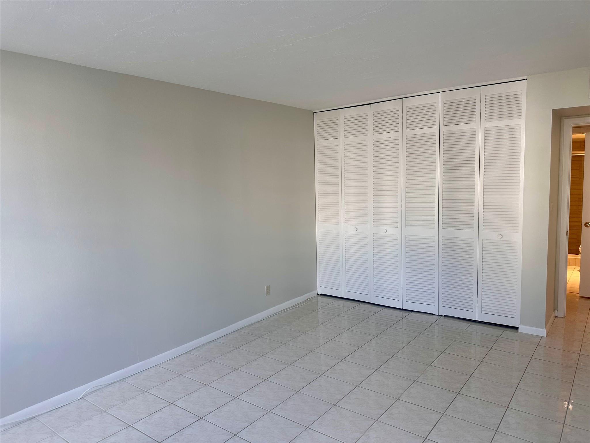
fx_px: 409
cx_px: 295
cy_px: 222
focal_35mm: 24
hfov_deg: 71.6
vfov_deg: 56.8
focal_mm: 6.86
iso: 80
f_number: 1.78
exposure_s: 1/120
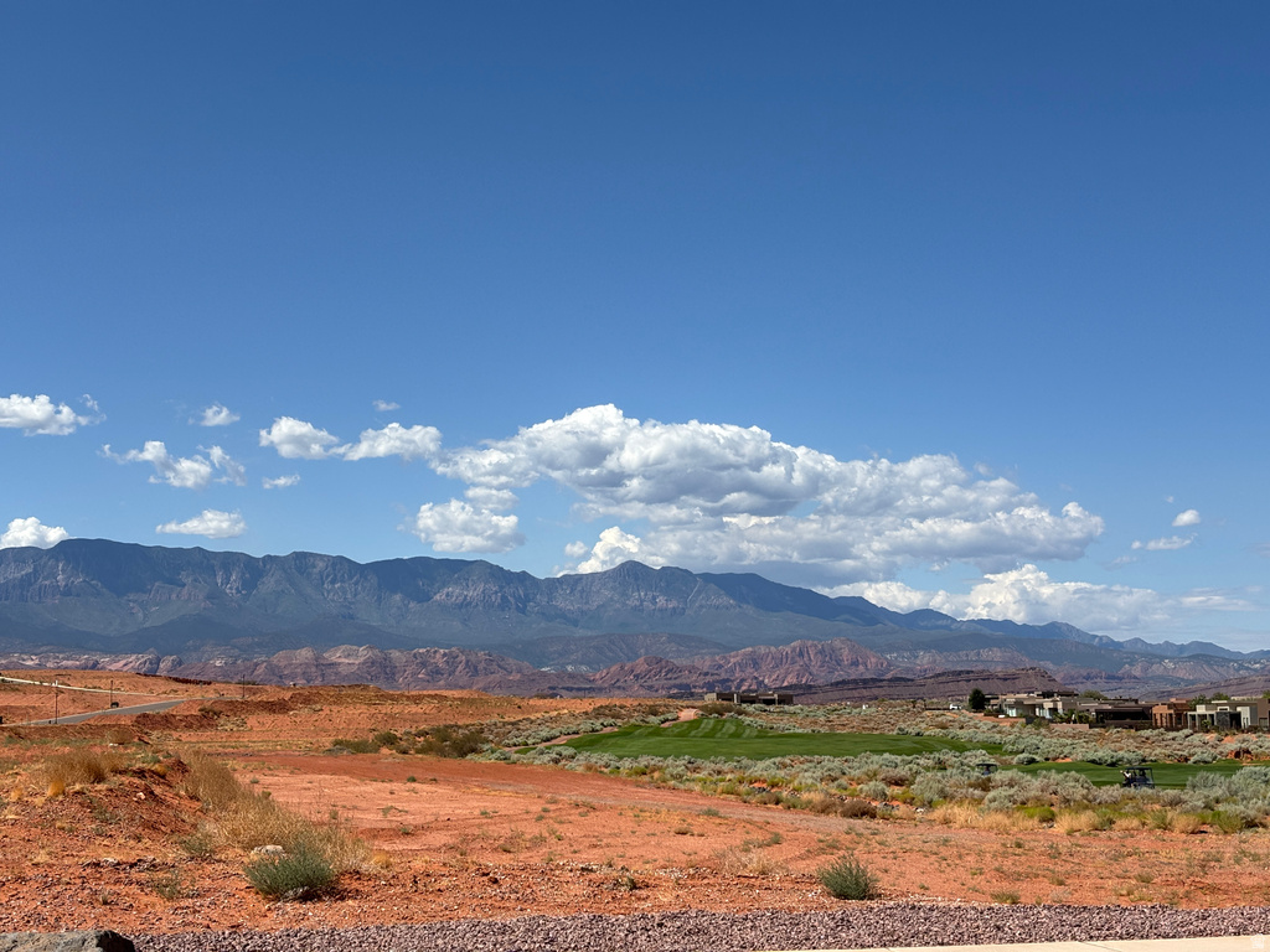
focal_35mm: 52
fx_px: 1908
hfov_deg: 36.8
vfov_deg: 28.0
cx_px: 635
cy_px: 476
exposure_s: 1/4630
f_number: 1.6
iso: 40
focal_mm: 5.96
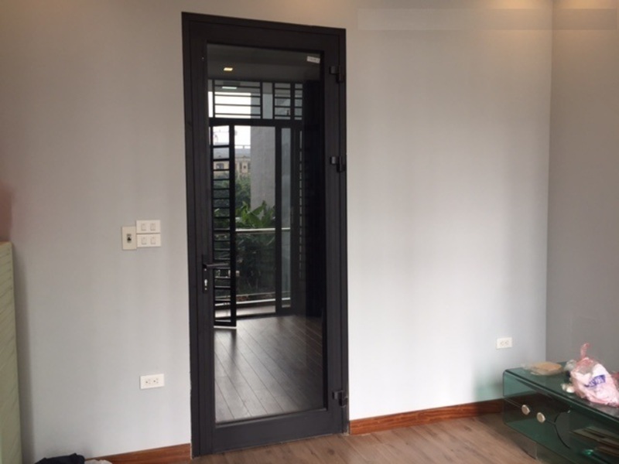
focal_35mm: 29
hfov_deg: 61.7
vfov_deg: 48.2
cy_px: 232
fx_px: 519
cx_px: 310
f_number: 2.2
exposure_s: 1/100
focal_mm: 4.15
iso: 32
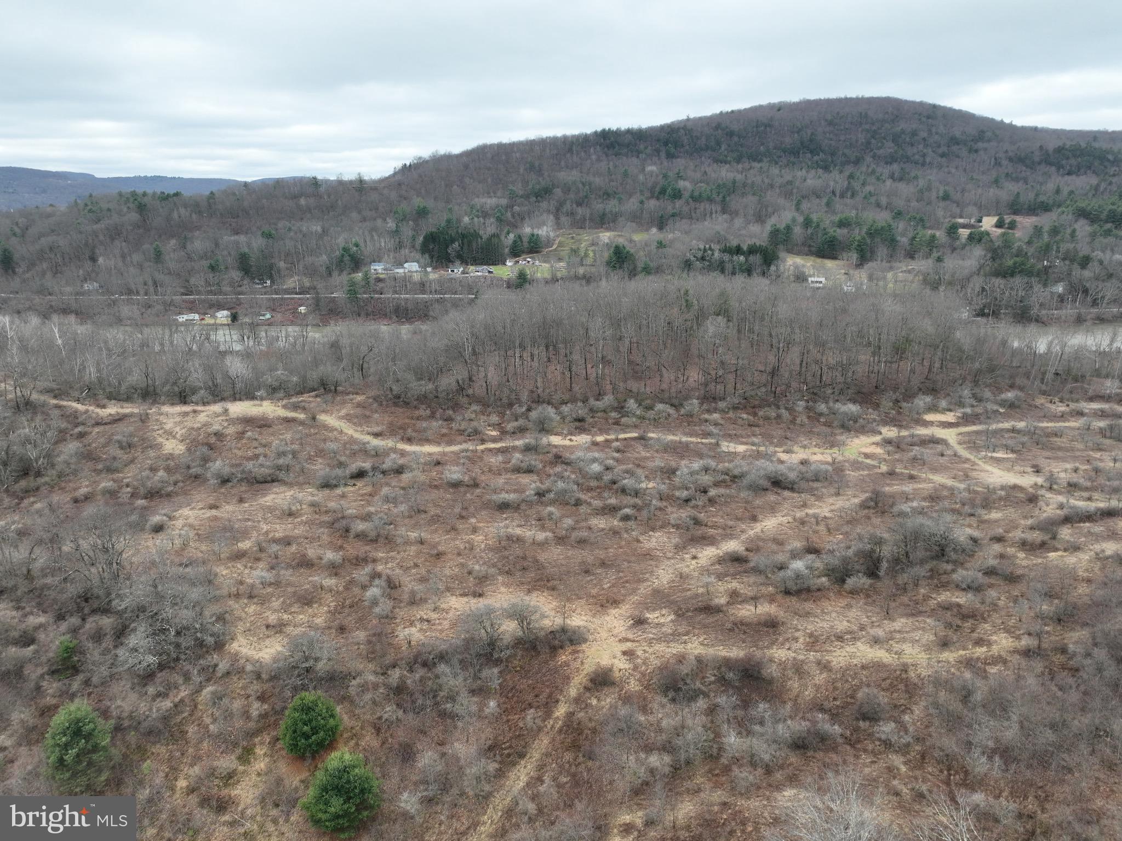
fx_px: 778
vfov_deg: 56.8
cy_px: 420
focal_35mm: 24
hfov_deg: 71.6
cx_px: 561
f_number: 2.8
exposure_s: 1/640
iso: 200
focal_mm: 12.29
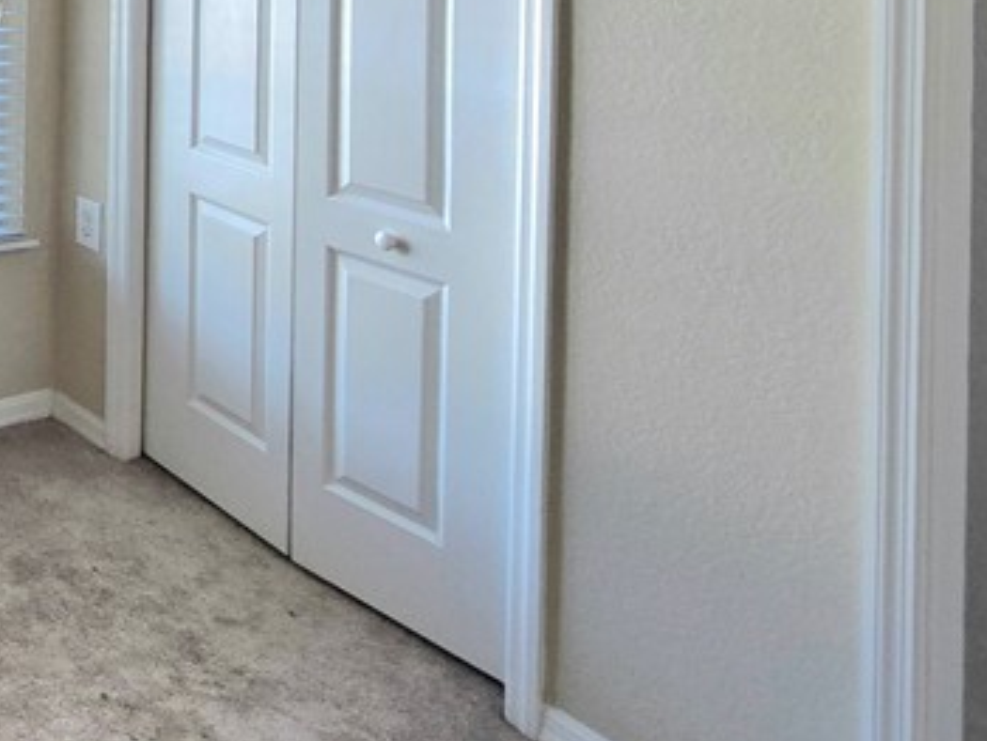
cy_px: -180
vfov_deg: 30.9
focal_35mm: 38
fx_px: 1084
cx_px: -336
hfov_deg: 33.5
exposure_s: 1/60.2
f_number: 2.2
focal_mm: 2.2
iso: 80
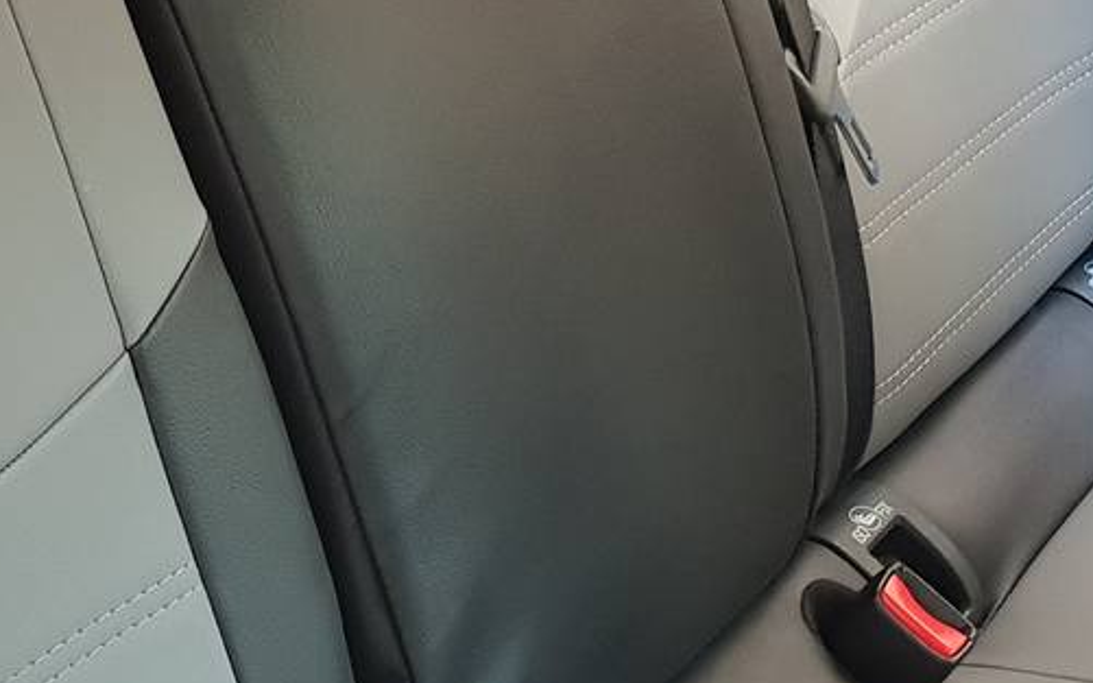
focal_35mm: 88
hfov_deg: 23.3
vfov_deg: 14.7
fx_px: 2621
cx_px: 244
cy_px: 105
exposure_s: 1/50
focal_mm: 4.3
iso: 320
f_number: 2.4
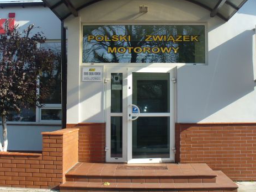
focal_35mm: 51
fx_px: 377
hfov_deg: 37.5
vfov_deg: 28.5
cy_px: 73
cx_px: 130
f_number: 5.6
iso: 80
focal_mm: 6.1
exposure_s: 1/125
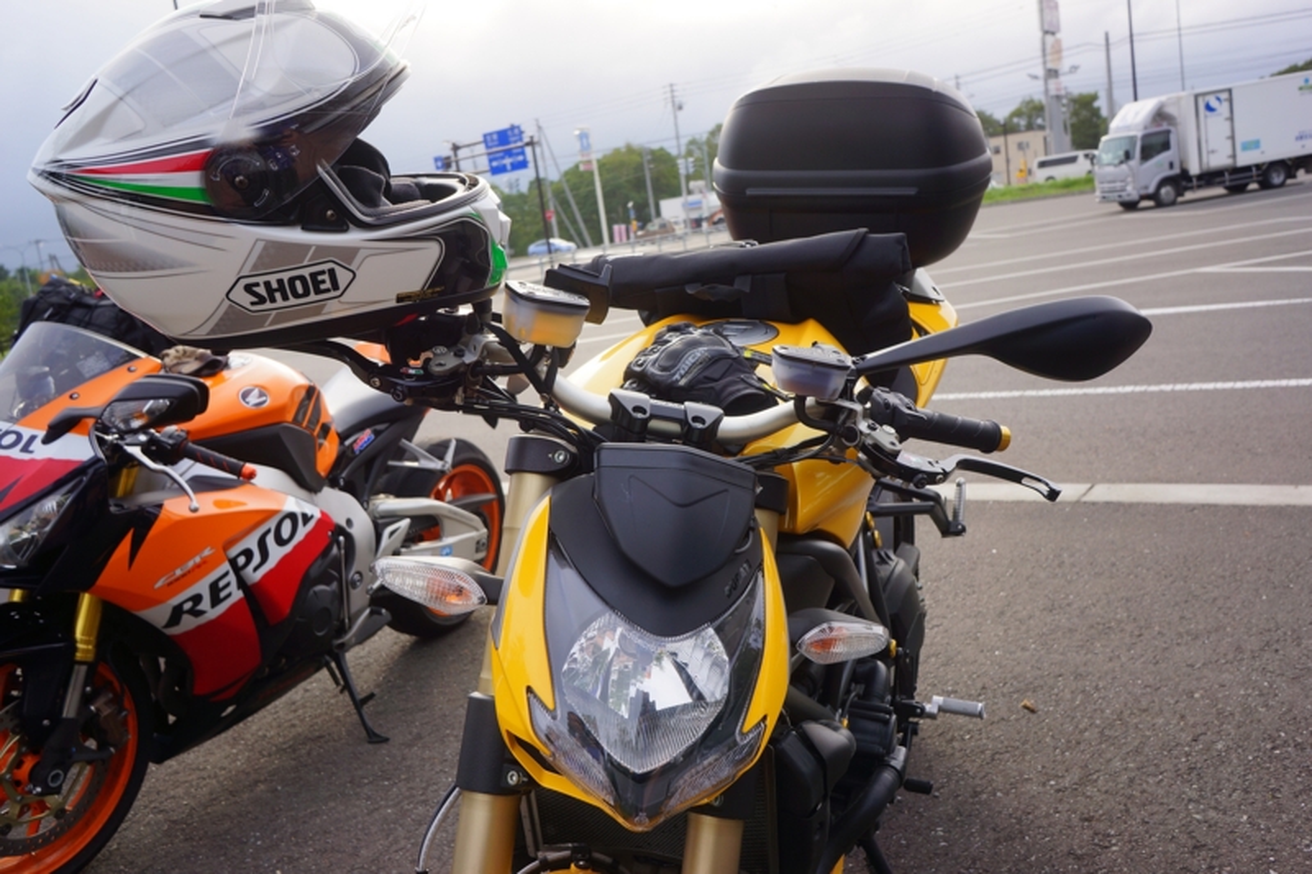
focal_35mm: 30
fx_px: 1093
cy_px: 437
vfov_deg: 43.6
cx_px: 656
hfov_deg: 61.9
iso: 100
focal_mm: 20
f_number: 6.3
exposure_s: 1/160
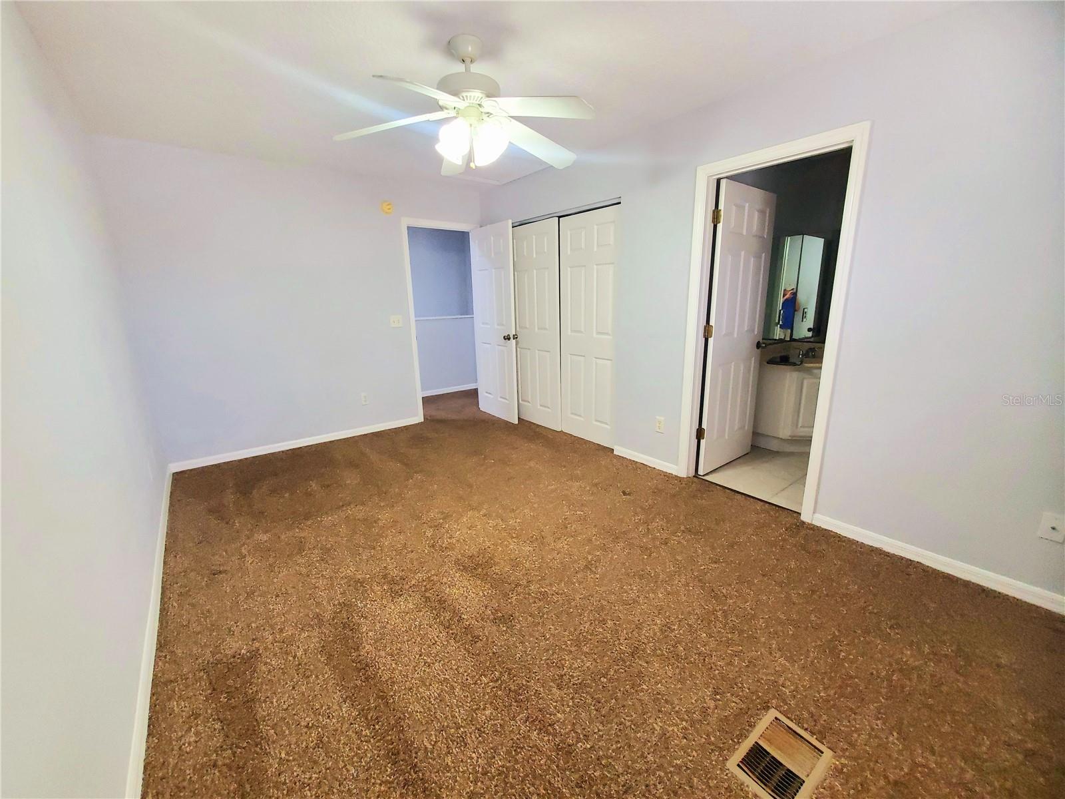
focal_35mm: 13
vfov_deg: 89.9
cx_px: 532
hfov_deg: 106.2
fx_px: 400
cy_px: 400
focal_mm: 1.8
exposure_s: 1/59.2
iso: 500
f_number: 2.2
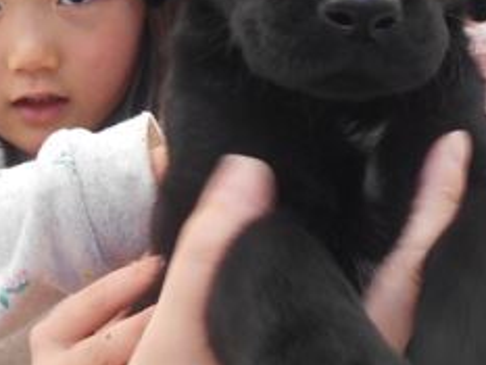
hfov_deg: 28.9
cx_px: 284
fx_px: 941
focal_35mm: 67
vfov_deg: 20.6
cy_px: -63
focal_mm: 4.6
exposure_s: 1/30
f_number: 3.2
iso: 180
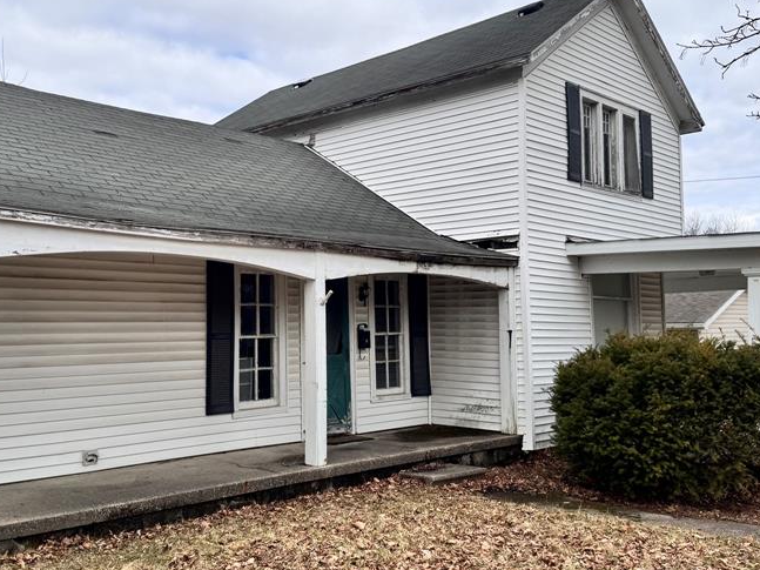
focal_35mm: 38
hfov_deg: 48.7
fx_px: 834
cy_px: 267
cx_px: 304
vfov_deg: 37.7
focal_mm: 6.76
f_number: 1.78
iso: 80
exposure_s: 1/3247
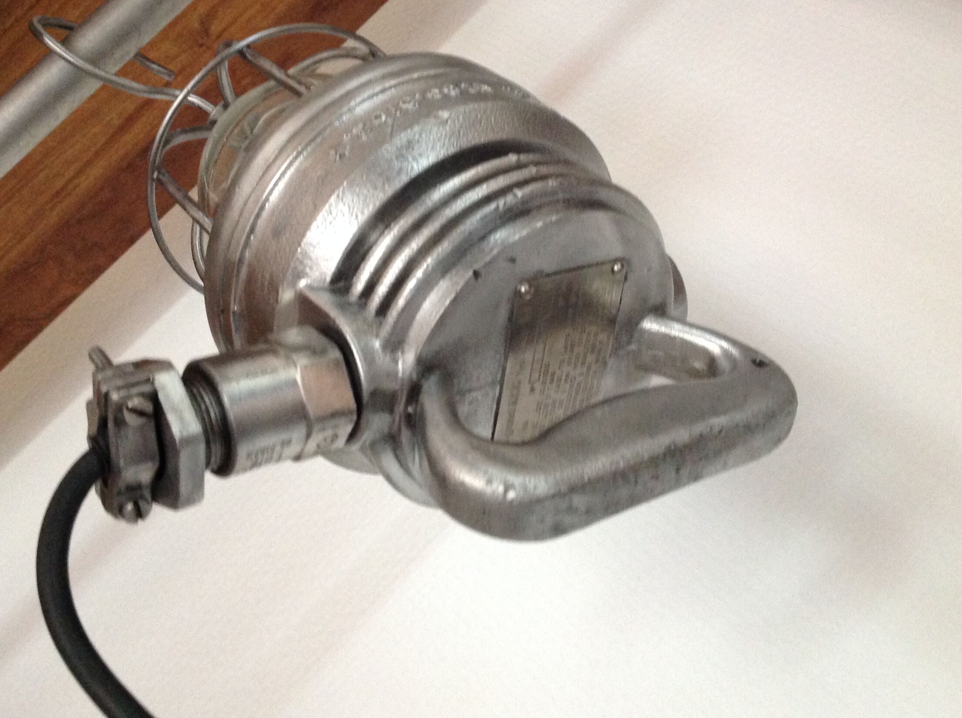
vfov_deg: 35.0
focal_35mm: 41
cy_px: 317
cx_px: 470
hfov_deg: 45.8
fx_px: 1138
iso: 320
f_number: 2.4
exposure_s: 1/15
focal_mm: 4.28
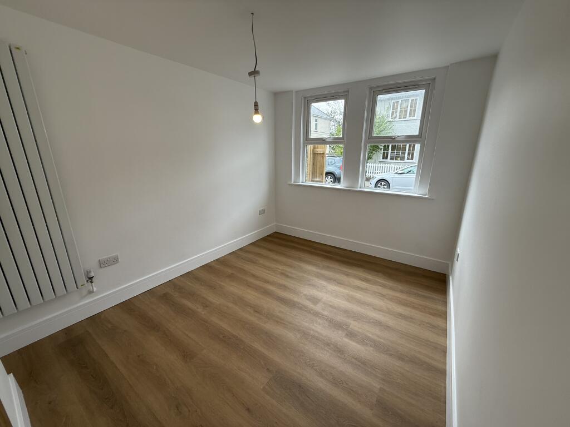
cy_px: 214
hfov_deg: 102.1
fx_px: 231
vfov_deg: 85.7
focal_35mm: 14
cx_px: 285
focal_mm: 2.22
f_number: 2.2
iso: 64
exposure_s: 1/226
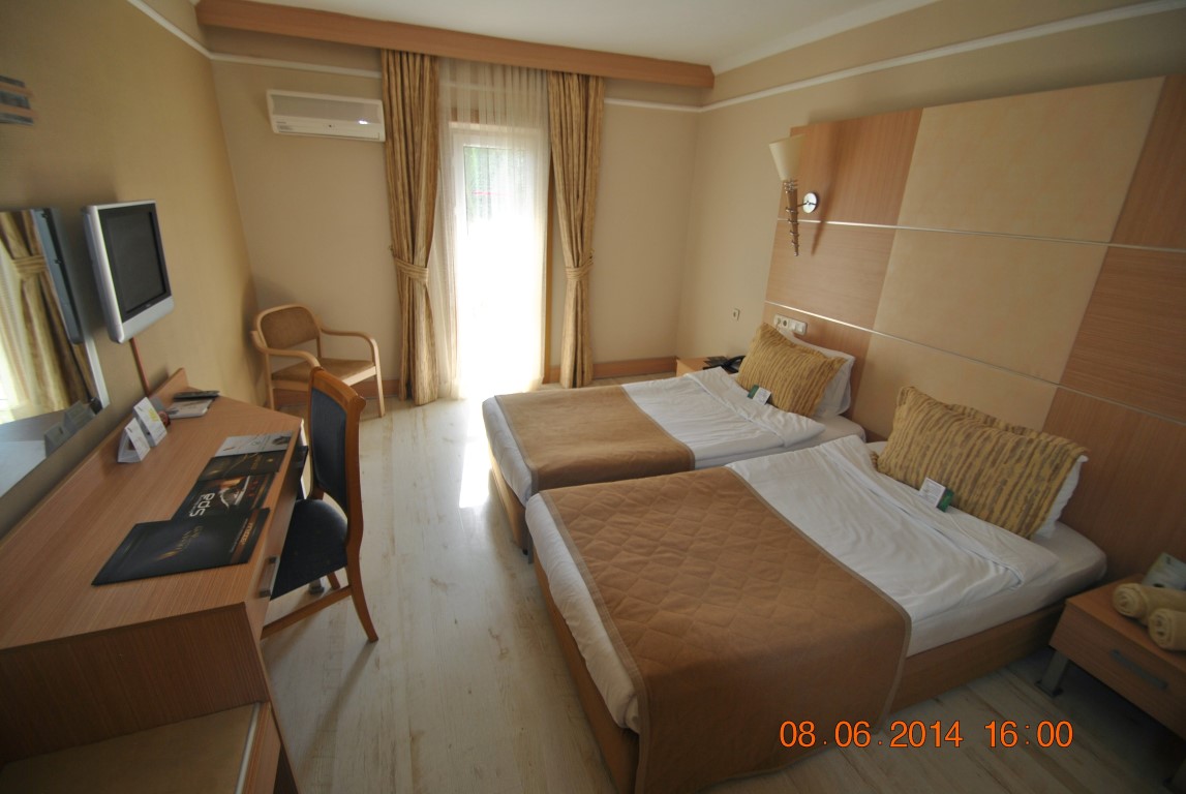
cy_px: 397
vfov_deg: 77.5
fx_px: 495
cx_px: 593
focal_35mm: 15
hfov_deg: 100.3
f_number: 3.5
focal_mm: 10
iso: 110
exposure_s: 1/125
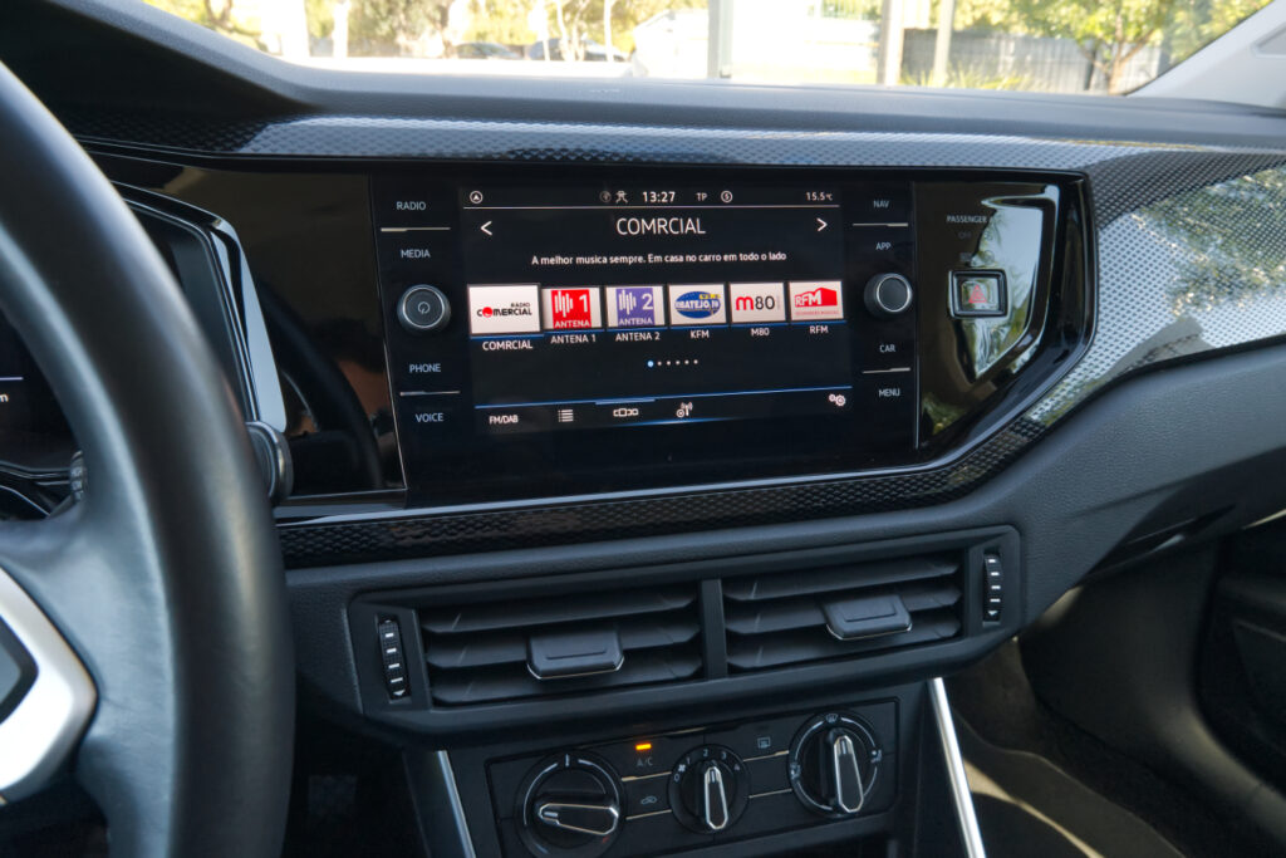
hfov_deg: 73.7
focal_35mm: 24
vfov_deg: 53.1
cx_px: 643
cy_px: 429
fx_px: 857
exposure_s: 1/125
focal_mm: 16.1
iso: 2000
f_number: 9
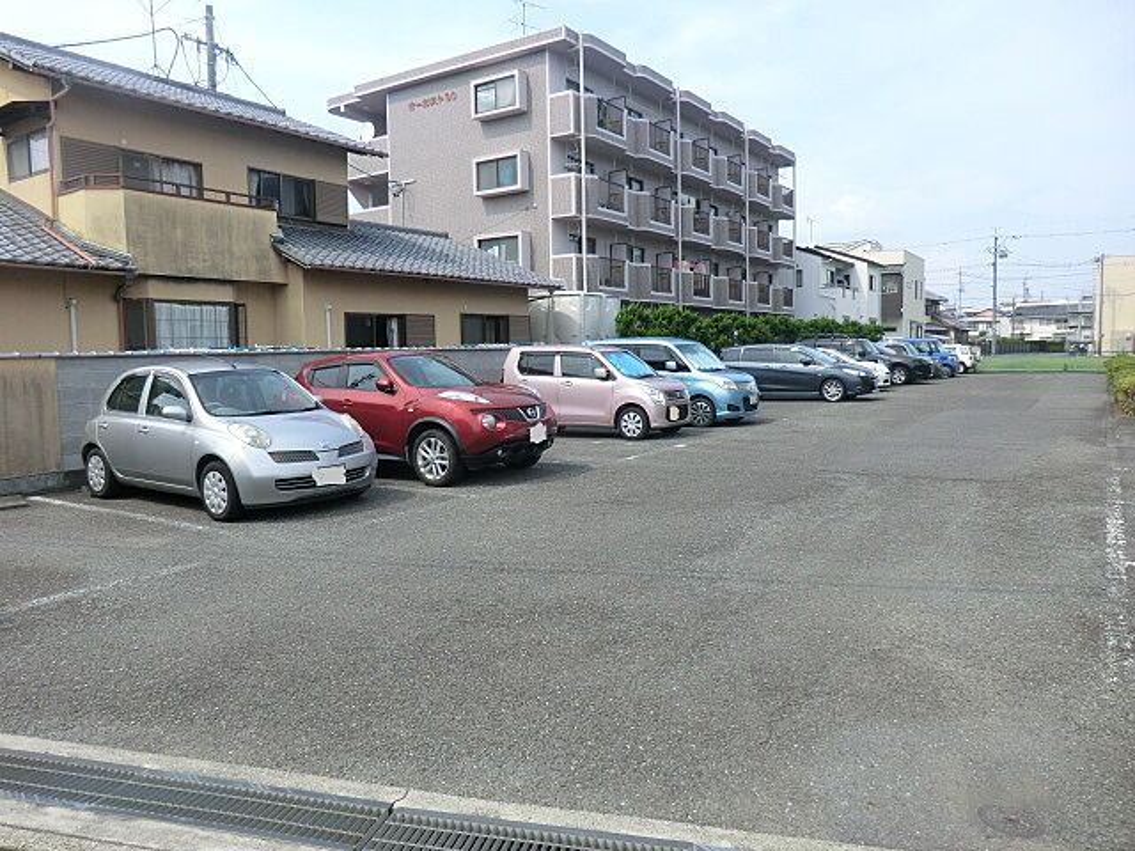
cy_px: 426
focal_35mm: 24
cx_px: 568
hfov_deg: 71.6
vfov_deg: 56.8
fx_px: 787
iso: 80
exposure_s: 1/800
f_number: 3.2
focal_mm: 4.3
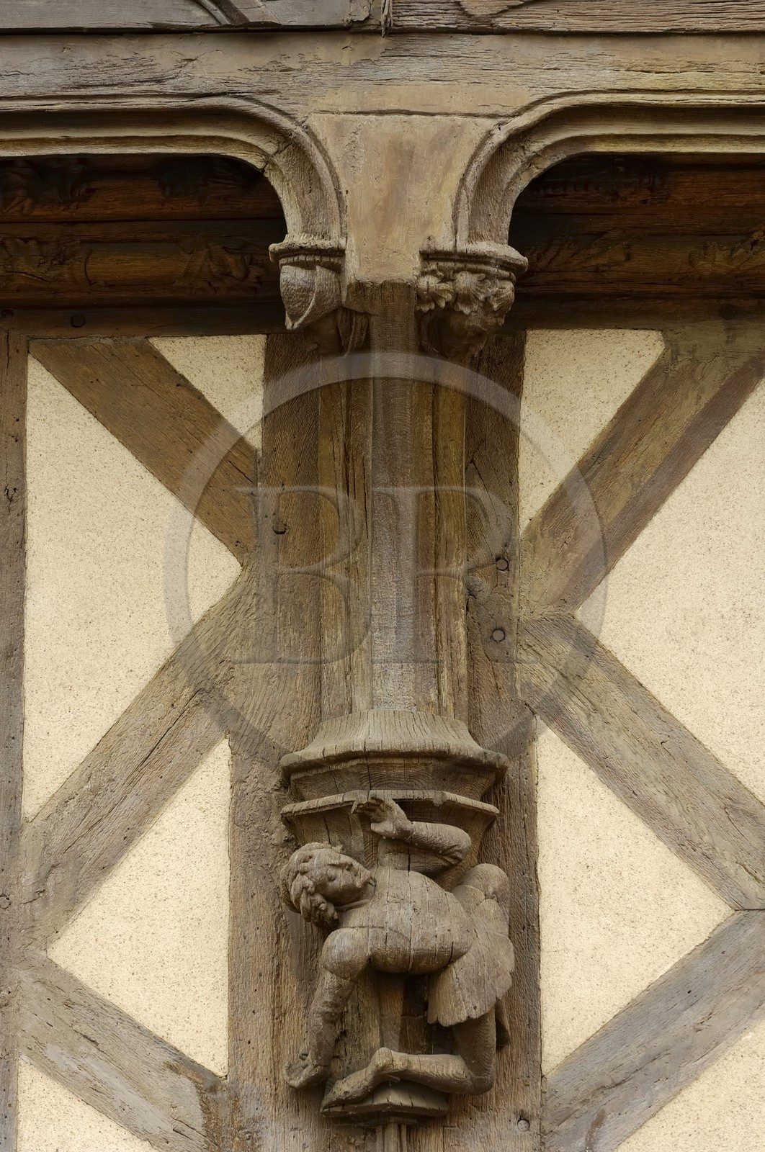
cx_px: 382
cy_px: 576
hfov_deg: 6.5
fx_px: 6714
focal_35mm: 210
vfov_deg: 9.8
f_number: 4.8
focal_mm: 140
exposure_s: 1/160
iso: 100
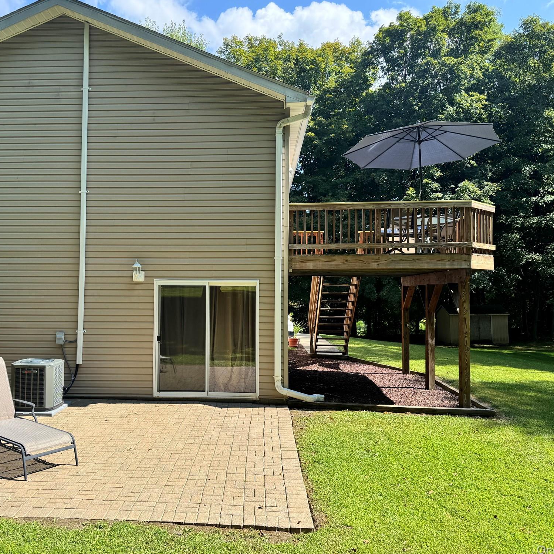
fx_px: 525
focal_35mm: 29
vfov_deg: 55.6
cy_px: 275
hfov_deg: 55.4
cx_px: 233
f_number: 1.78
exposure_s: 1/1395
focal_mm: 6.76
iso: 80
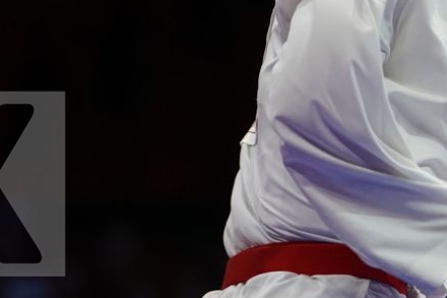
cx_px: 315
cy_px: 184
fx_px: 10165
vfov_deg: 1.7
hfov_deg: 2.5
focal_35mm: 819
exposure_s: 1/1000
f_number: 2.8
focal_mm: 200
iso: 1000
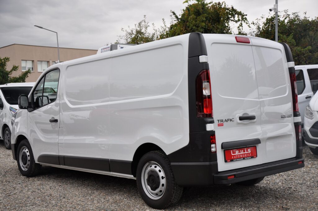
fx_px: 423
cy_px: 106
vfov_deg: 28.0
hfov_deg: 41.2
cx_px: 159
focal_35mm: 48
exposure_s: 1/125
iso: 500
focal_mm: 32
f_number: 5.6
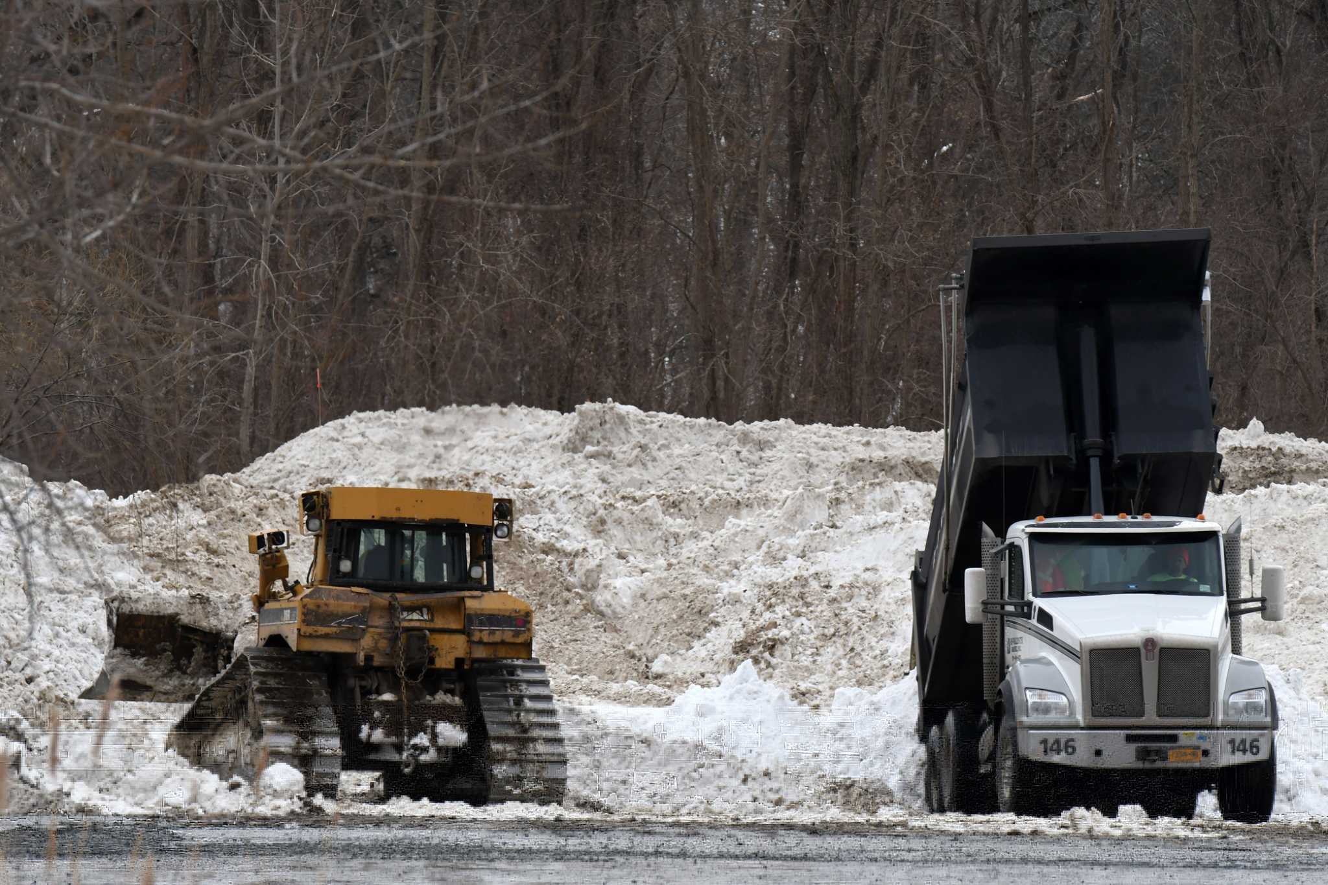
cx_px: 664
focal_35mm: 300
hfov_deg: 6.9
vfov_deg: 4.6
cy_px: 442
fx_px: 11065
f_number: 7.1
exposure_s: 1/1000
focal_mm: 200
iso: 640
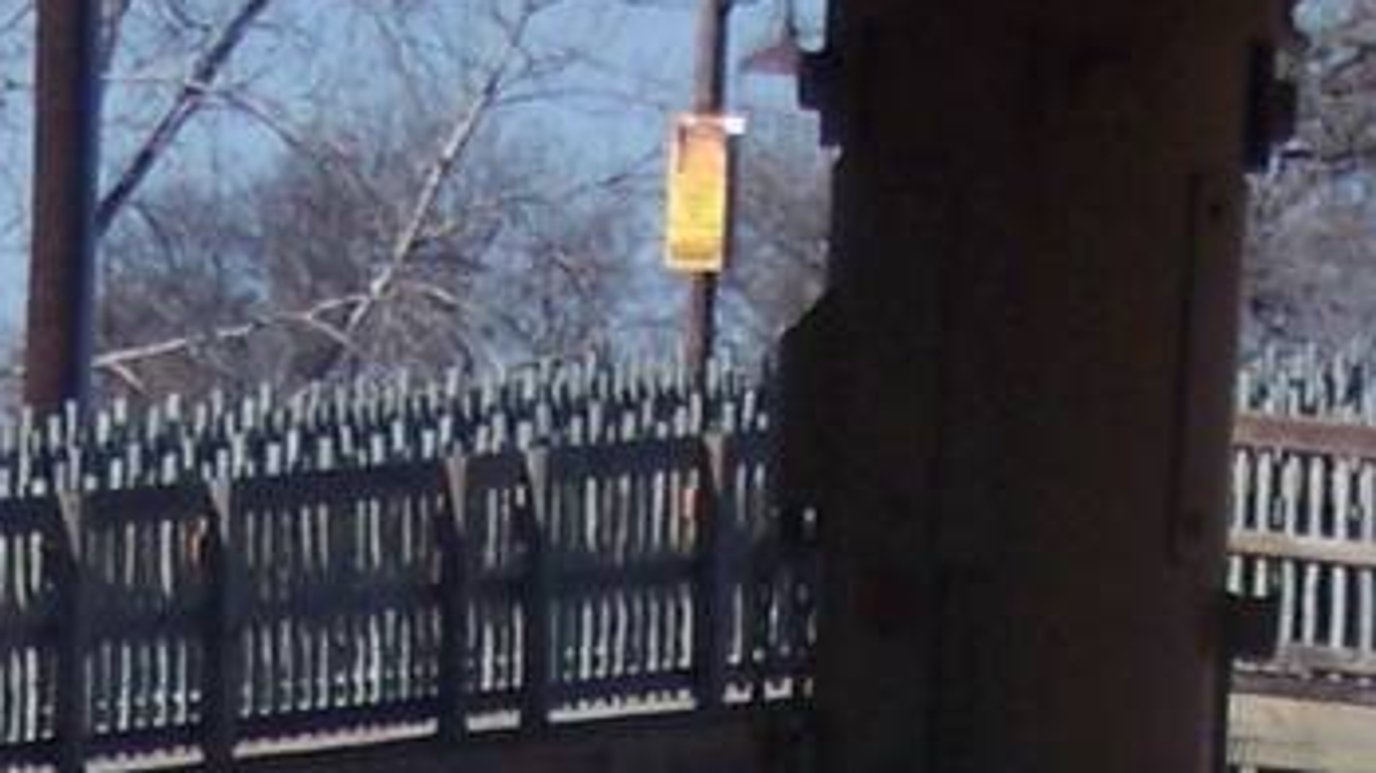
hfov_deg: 4.0
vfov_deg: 2.2
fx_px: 19658
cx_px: -35
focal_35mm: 539
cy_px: 3139
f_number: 5.6
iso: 80
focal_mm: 18
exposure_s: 1/500
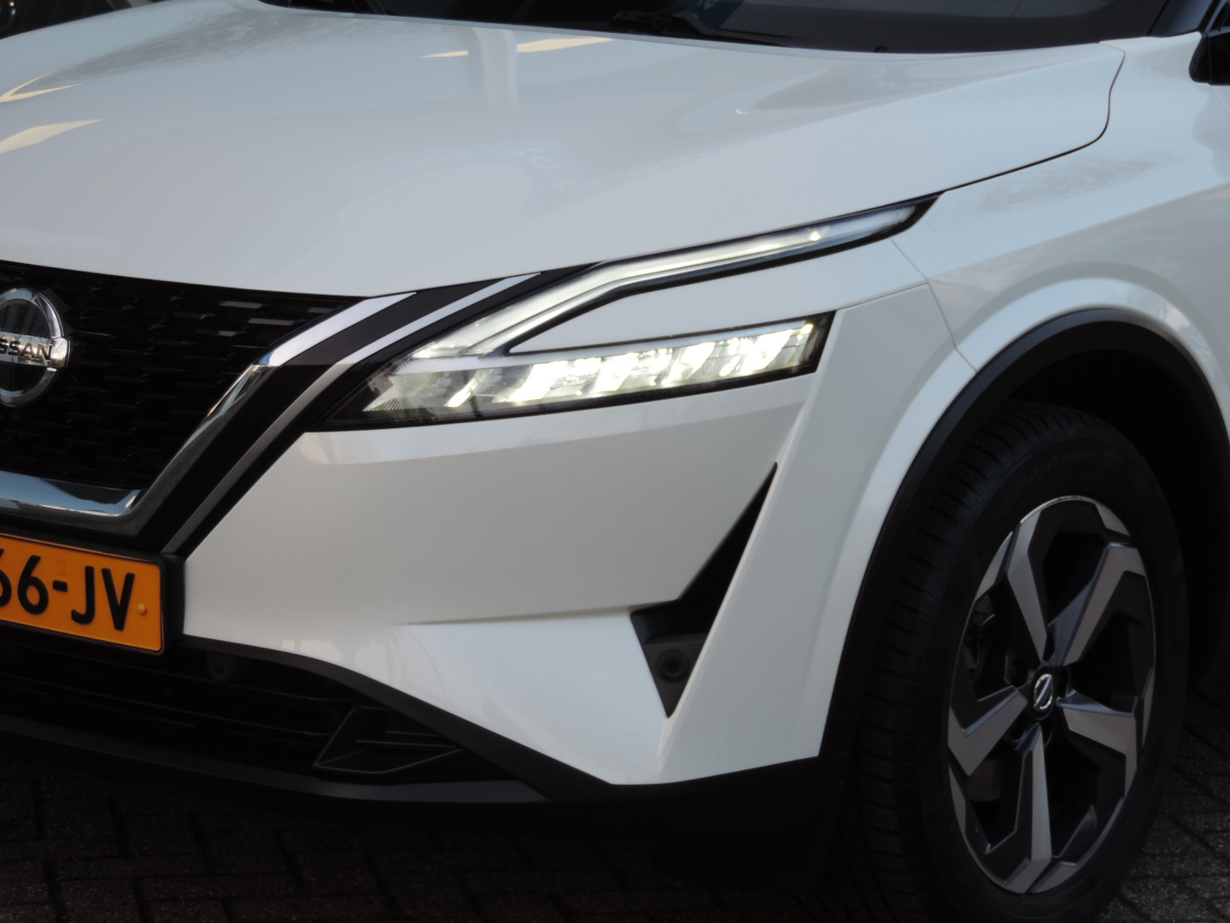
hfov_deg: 18.7
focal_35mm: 105
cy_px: 462
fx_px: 3731
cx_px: 615
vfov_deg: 14.1
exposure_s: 1/100
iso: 125
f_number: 4.2
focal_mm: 18.7
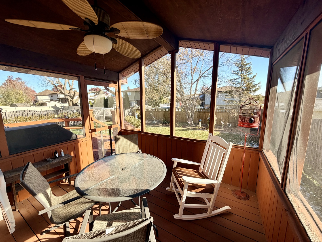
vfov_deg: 85.7
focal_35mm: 14
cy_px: 121
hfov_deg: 102.1
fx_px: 130
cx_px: 161
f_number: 2.2
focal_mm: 2.22
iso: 50
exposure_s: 1/326
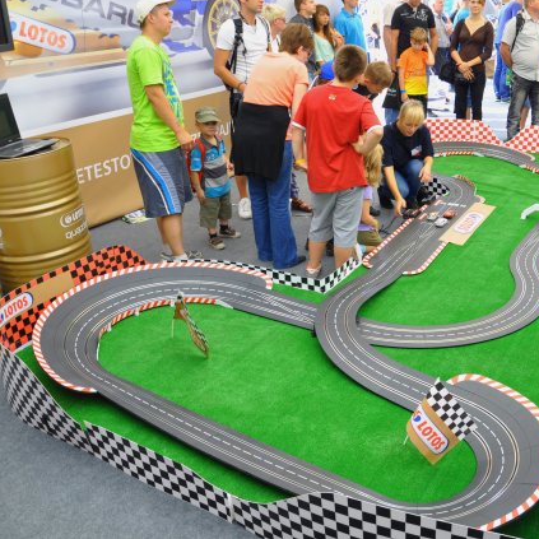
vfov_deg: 47.2
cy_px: 267
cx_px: 350
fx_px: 617
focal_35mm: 35
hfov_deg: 46.6
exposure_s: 1/40
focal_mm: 18
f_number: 6.3
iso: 200
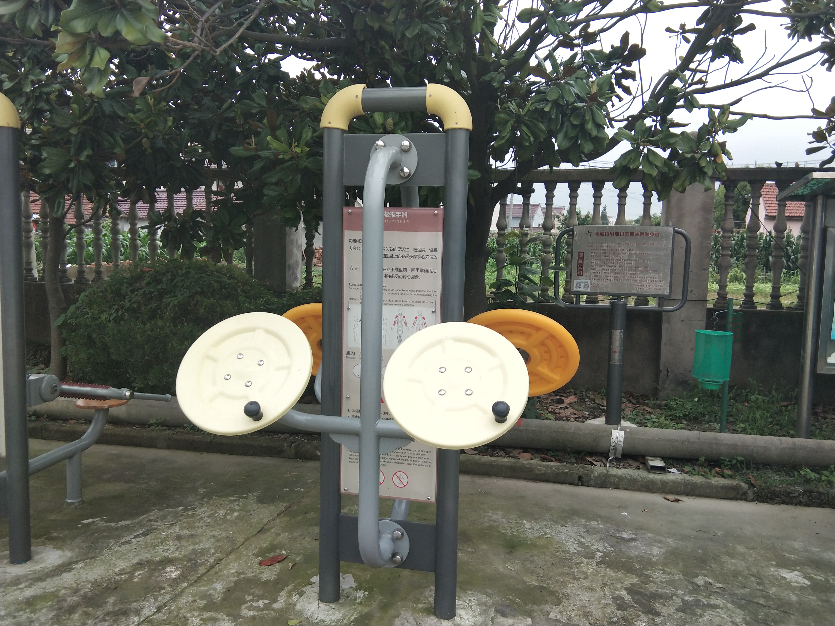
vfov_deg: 45.4
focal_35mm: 31
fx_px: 748
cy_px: 313
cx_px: 418
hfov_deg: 58.4
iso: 50
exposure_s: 1/272
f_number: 2.2
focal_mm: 3.69
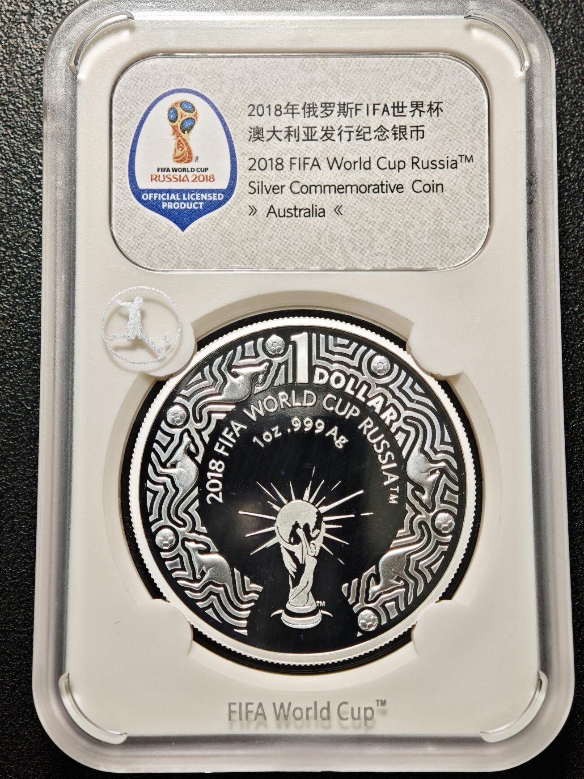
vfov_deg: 31.2
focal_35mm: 62
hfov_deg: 23.6
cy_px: 382
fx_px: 1395
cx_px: 296
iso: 400
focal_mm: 9
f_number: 2
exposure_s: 1/120
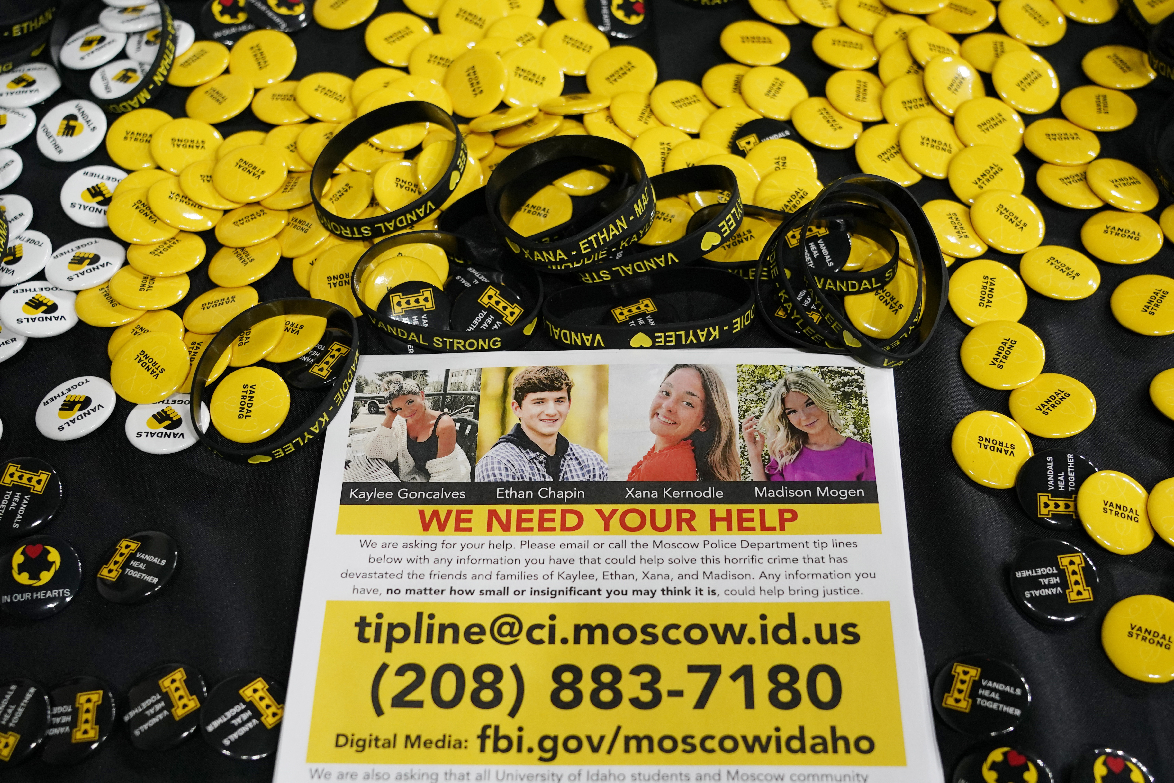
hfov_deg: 46.4
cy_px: 392
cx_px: 587
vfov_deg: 31.9
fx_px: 1370
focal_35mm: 42
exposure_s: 1/500
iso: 2500
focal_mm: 42
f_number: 5
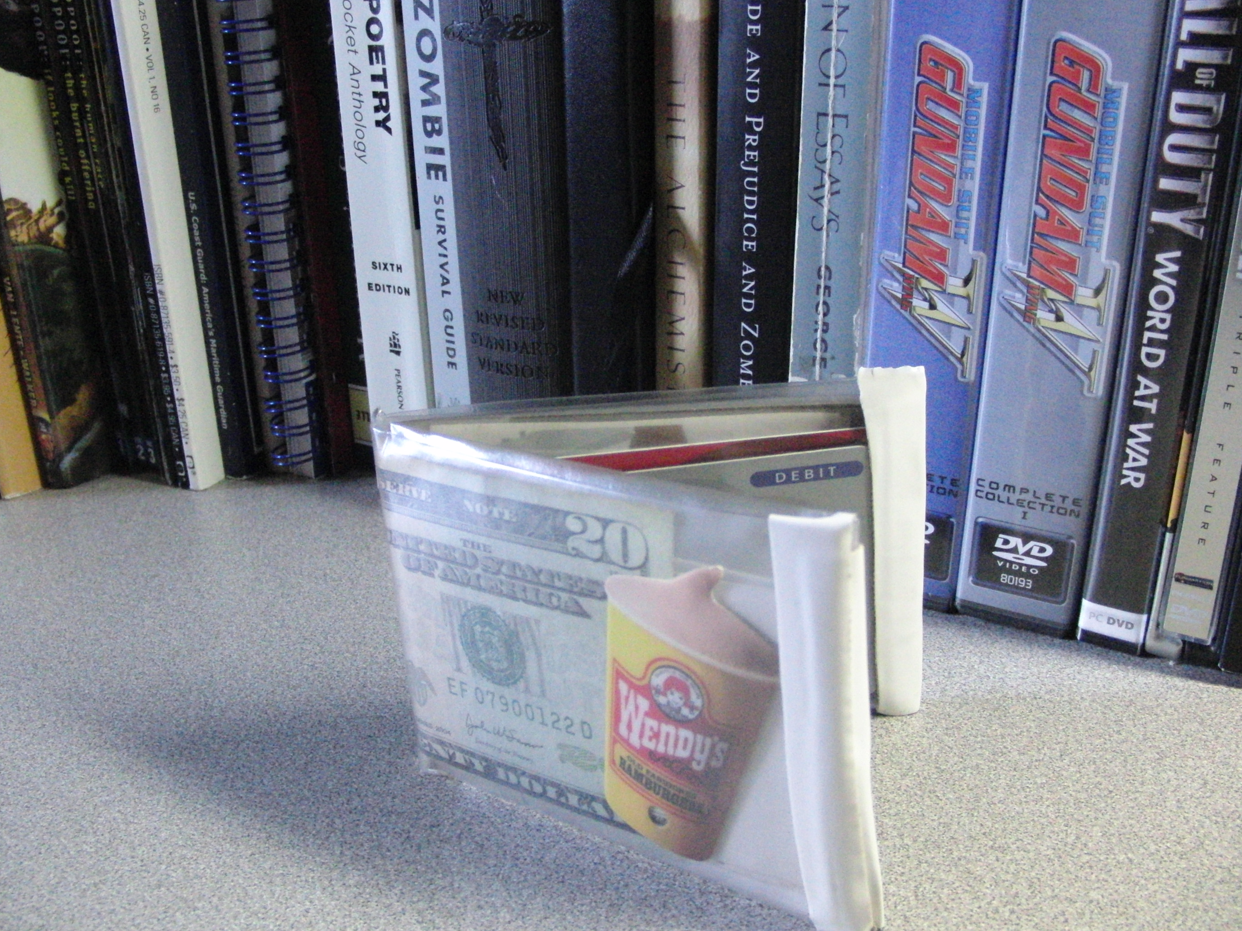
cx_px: 610
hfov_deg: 49.0
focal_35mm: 38
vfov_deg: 37.7
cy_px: 475
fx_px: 1363
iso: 1250
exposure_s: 1/80
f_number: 3.6
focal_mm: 6.42
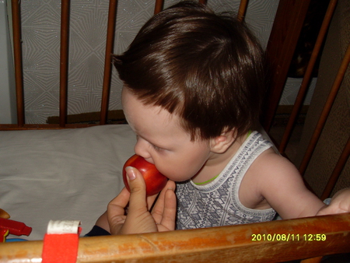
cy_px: 132
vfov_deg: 40.7
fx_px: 354
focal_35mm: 35
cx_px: 175
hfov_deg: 52.6
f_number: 2.8
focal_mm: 6.3
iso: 100
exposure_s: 1/45
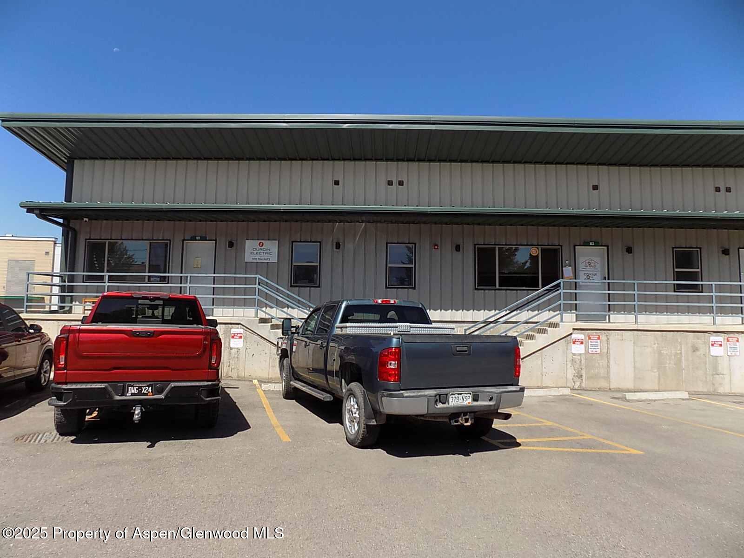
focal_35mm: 23
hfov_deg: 73.9
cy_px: 279
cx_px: 372
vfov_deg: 58.9
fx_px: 494
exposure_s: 1/1000
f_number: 3.1
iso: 80
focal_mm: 4
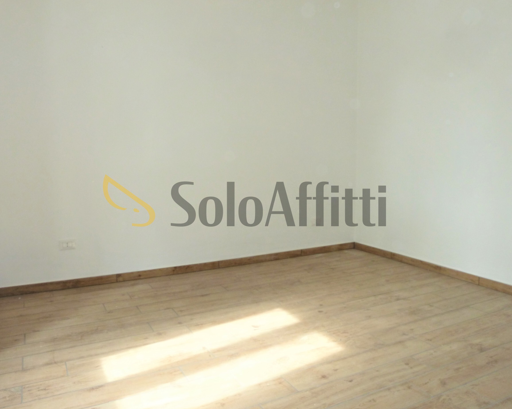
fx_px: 409
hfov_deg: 64.0
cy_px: 200
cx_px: 244
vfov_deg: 53.2
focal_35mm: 27
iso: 160
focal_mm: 4.1
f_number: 3.3
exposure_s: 1/30
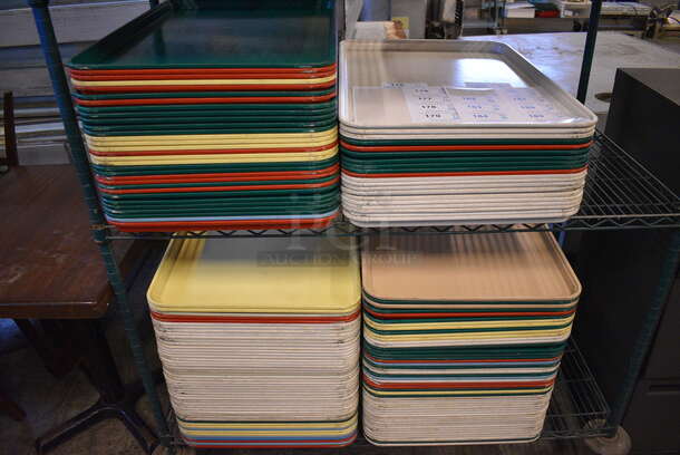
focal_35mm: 27
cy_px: 228
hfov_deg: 67.3
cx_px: 340
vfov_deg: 48.0
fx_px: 510
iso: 3200
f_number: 3.5
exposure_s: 1/125
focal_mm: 18
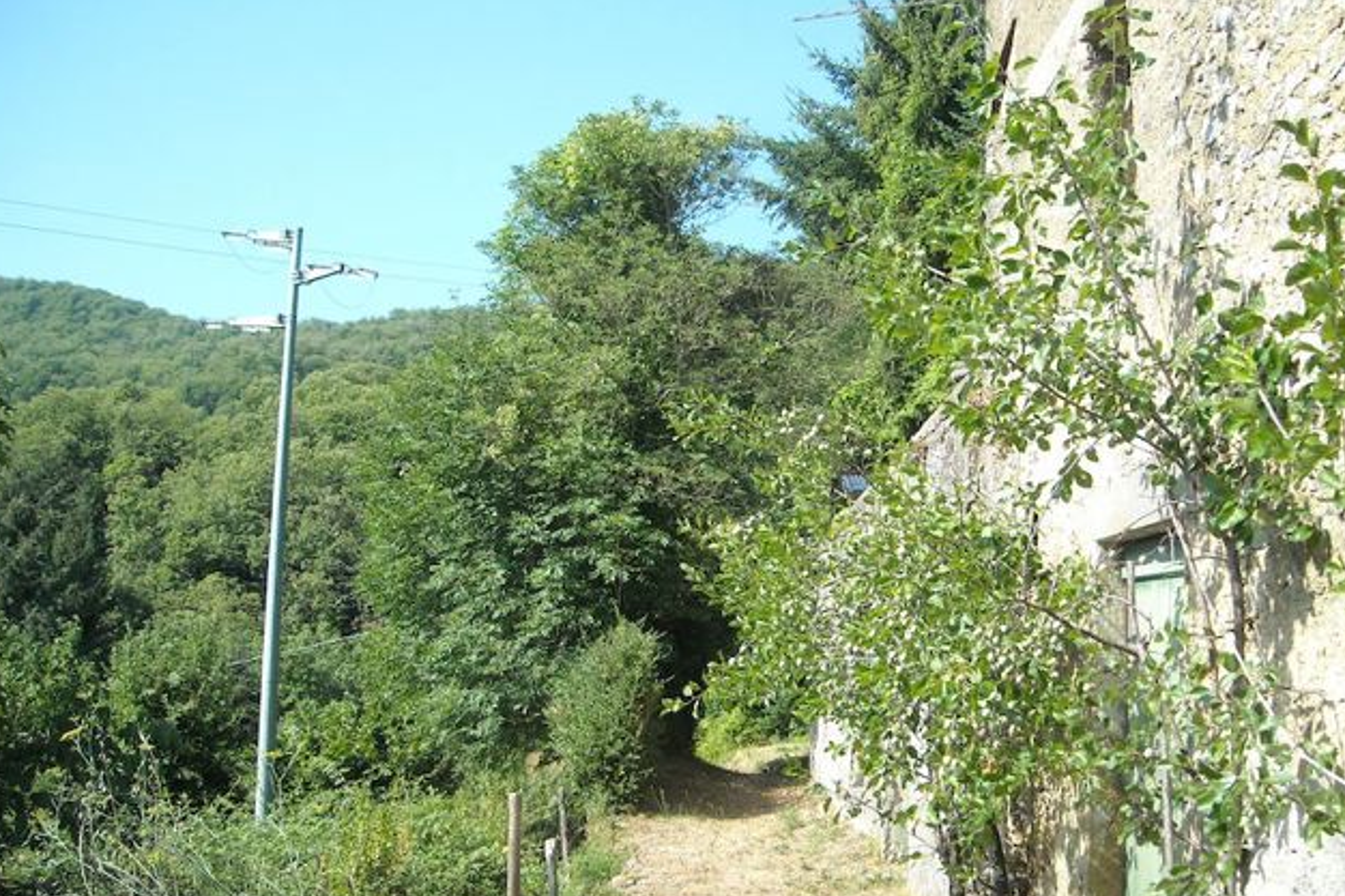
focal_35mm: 41
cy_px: 492
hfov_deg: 47.4
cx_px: 693
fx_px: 1531
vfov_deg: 32.6
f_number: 2.8
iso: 64
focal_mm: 5.7
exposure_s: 1/369
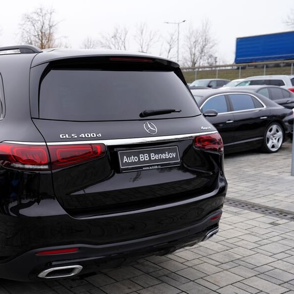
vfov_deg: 36.8
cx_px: 54
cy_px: 159
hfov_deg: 35.5
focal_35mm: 46
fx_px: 442
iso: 100
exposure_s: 1/80
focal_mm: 31
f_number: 4
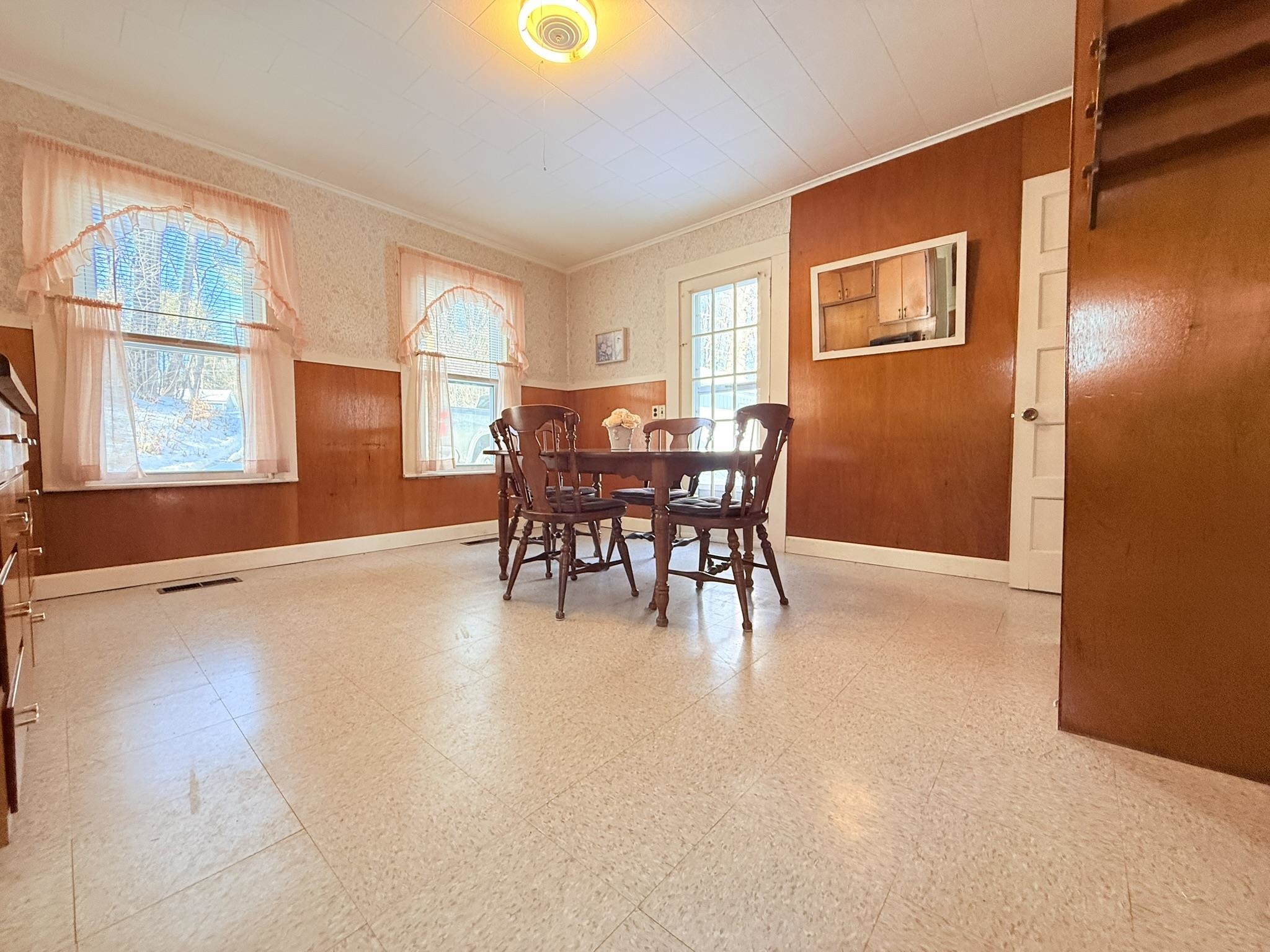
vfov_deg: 85.7
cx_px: 635
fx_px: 514
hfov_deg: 102.1
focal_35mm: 14
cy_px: 476
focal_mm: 2.22
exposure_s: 1/120
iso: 250
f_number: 2.2
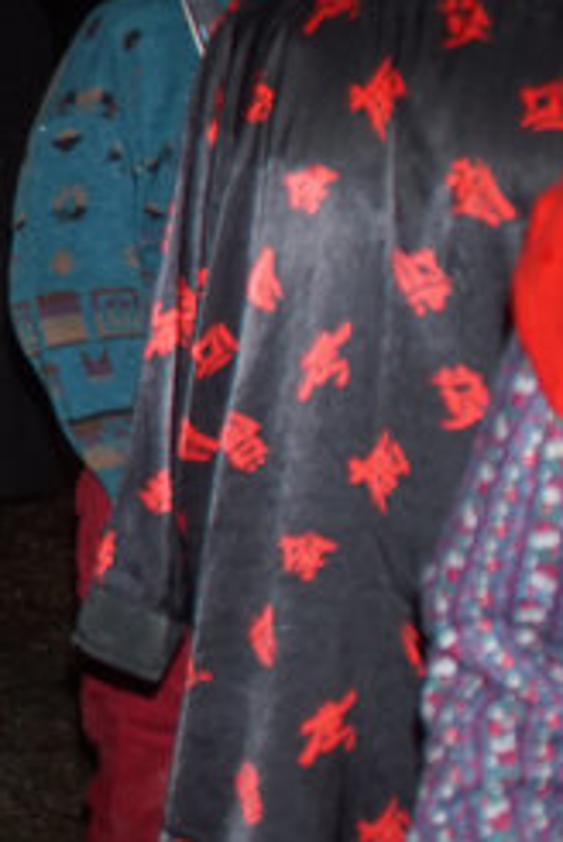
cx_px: -529
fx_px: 2058
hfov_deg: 13.5
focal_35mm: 88
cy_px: 57
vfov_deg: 22.4
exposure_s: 1/60
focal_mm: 18
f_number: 3.5
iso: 800
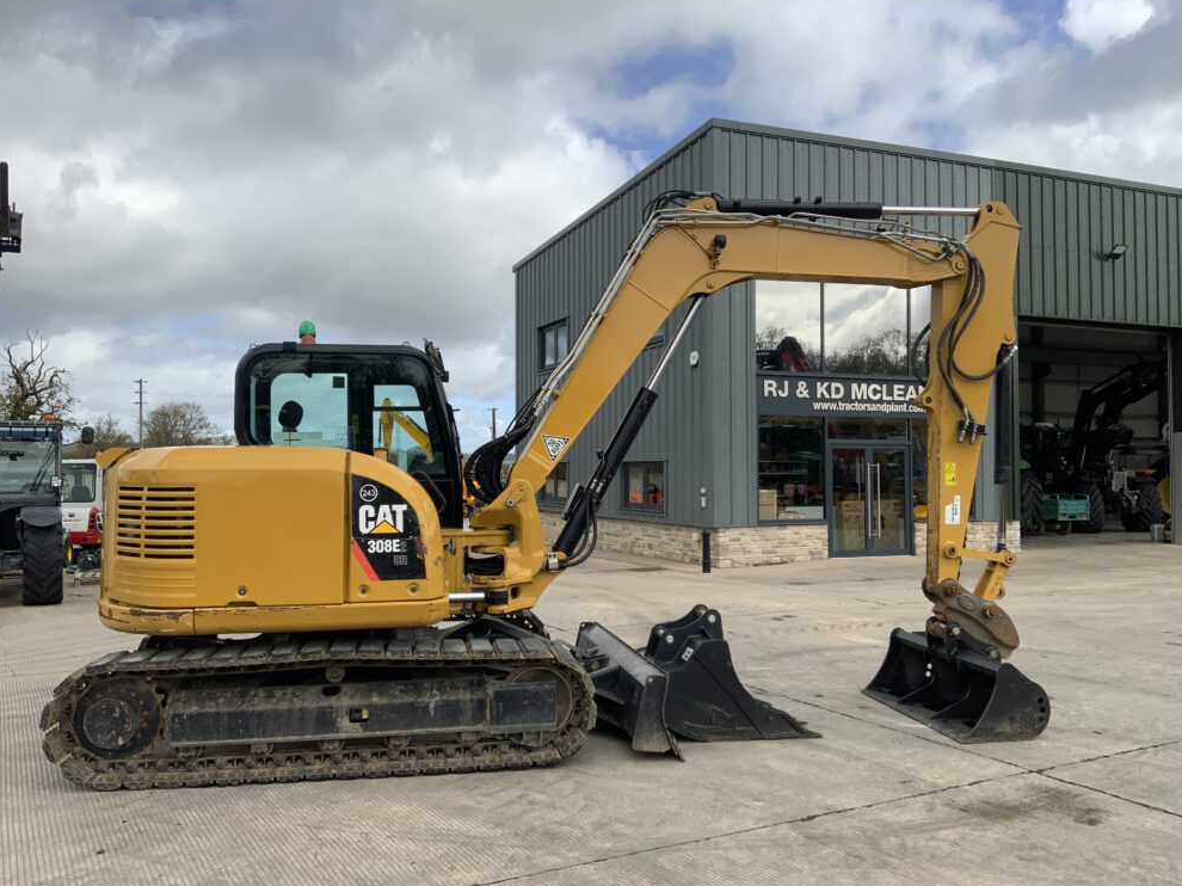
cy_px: 443
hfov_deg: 60.0
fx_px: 1024
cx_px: 579
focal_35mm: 30
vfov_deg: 46.8
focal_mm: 3
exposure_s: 1/1984
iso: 16
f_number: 1.8
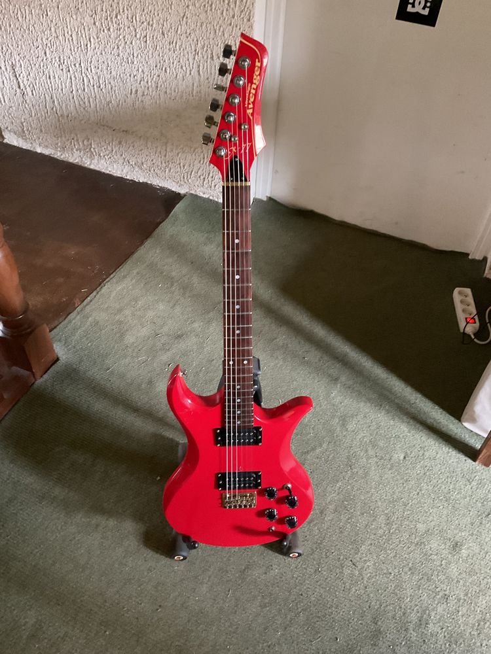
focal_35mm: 29
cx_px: 246
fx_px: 548
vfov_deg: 61.7
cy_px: 327
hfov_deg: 48.2
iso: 400
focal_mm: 3
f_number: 1.8
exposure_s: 1/30
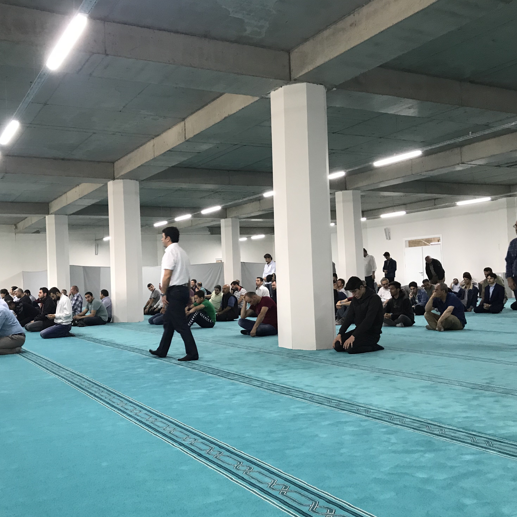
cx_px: 186
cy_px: 264
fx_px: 575
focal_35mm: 34
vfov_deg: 48.4
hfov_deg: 47.9
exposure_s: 1/17
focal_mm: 3.99
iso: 64
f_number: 1.8
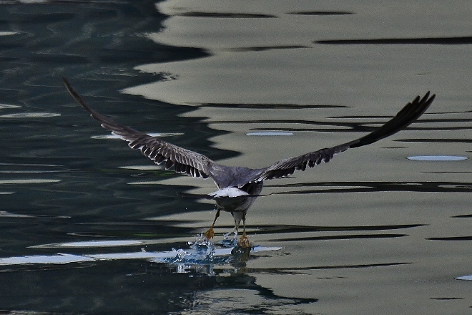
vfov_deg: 3.4
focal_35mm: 405
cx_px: 236
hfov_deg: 5.1
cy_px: 158
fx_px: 5310
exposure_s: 1/1600
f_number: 5.6
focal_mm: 270
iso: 400
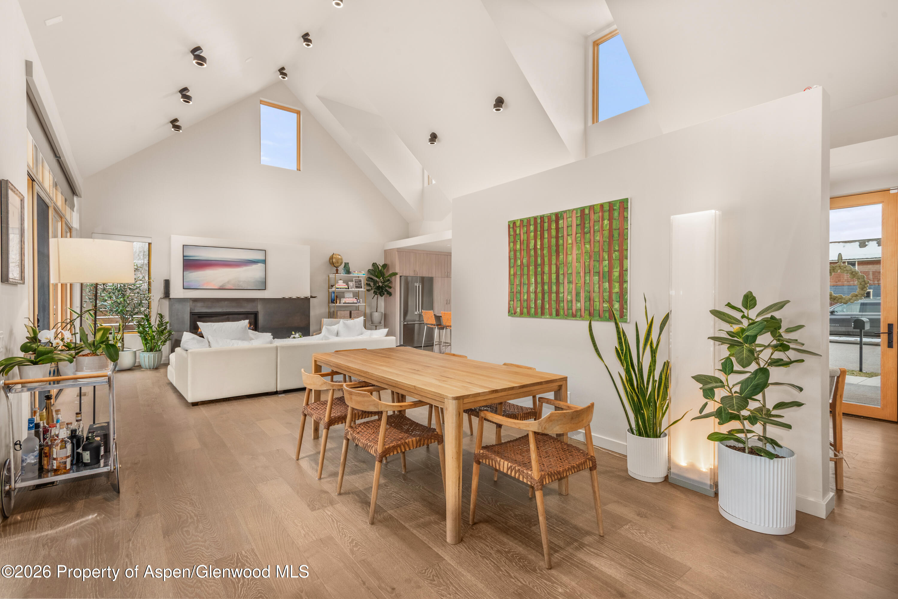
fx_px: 424
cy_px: 300
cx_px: 449
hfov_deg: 93.3
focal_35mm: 17
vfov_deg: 70.5
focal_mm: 17
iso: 400
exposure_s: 1/2.5
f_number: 10
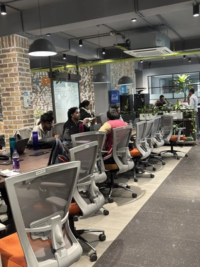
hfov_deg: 37.7
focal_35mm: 38
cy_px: 134
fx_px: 293
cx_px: 100
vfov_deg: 49.0
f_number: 1.6
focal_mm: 5.96
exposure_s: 1/50
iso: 160
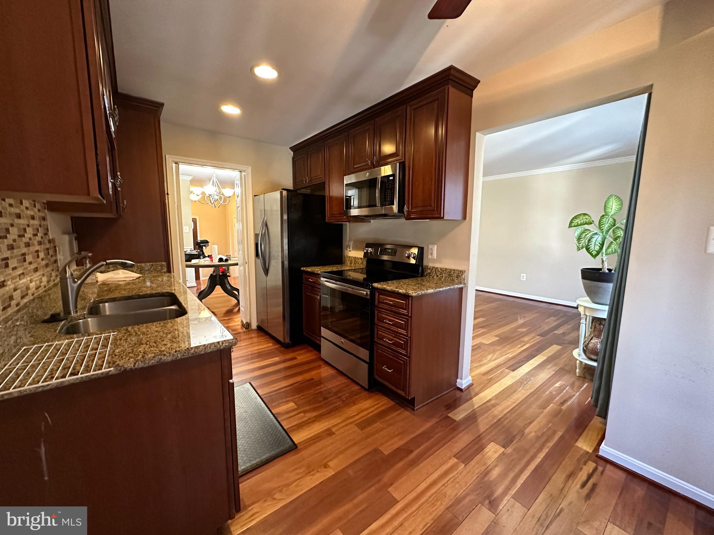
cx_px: 357
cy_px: 268
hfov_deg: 102.1
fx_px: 289
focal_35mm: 14
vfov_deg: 85.7
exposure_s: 1/60
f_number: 2.2
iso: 800
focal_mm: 2.22
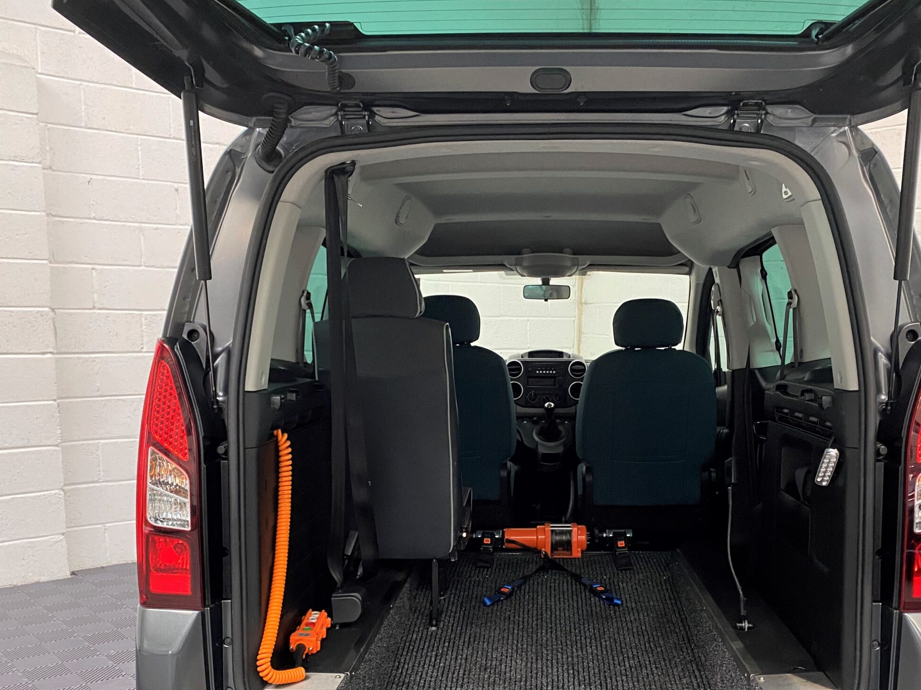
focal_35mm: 34
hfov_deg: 53.7
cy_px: 448
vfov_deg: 41.4
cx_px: 543
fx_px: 904
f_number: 1.8
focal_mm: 4.25
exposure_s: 1/50
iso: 160
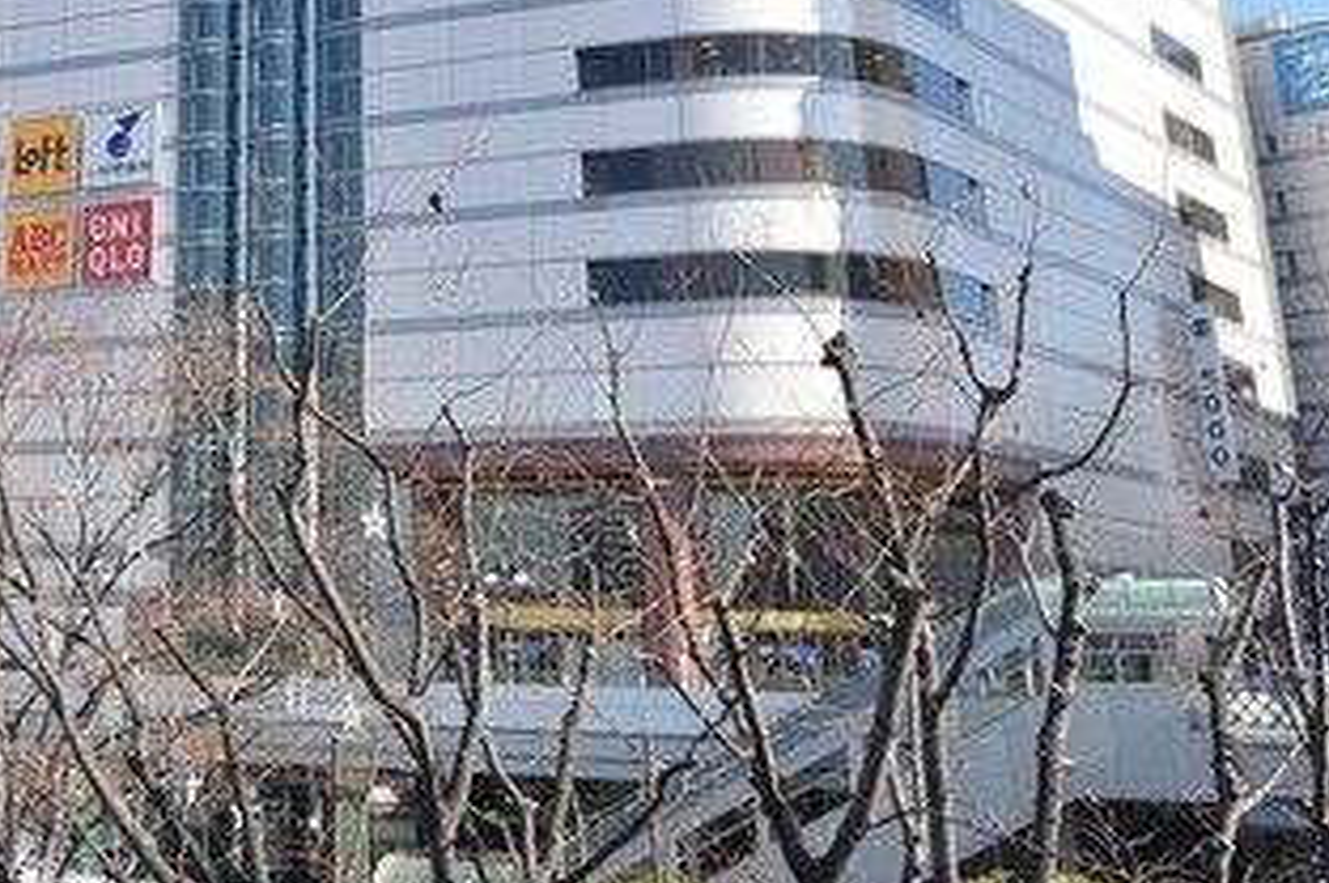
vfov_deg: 28.3
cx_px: 170
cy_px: 134
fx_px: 1696
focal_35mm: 46
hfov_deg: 40.1
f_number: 5.6
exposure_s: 1/800
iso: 400
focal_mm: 24
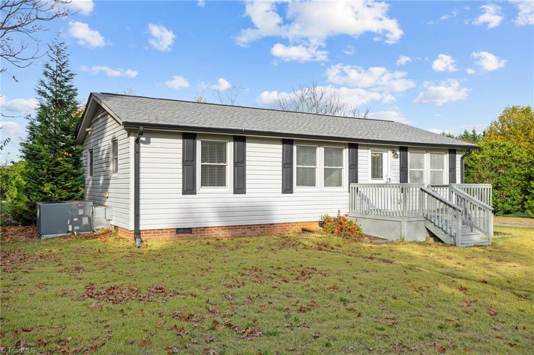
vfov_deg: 41.1
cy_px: 178
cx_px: 267
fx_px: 474
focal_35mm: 32
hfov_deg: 58.8
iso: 200
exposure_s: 1/400
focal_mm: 32
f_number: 7.1
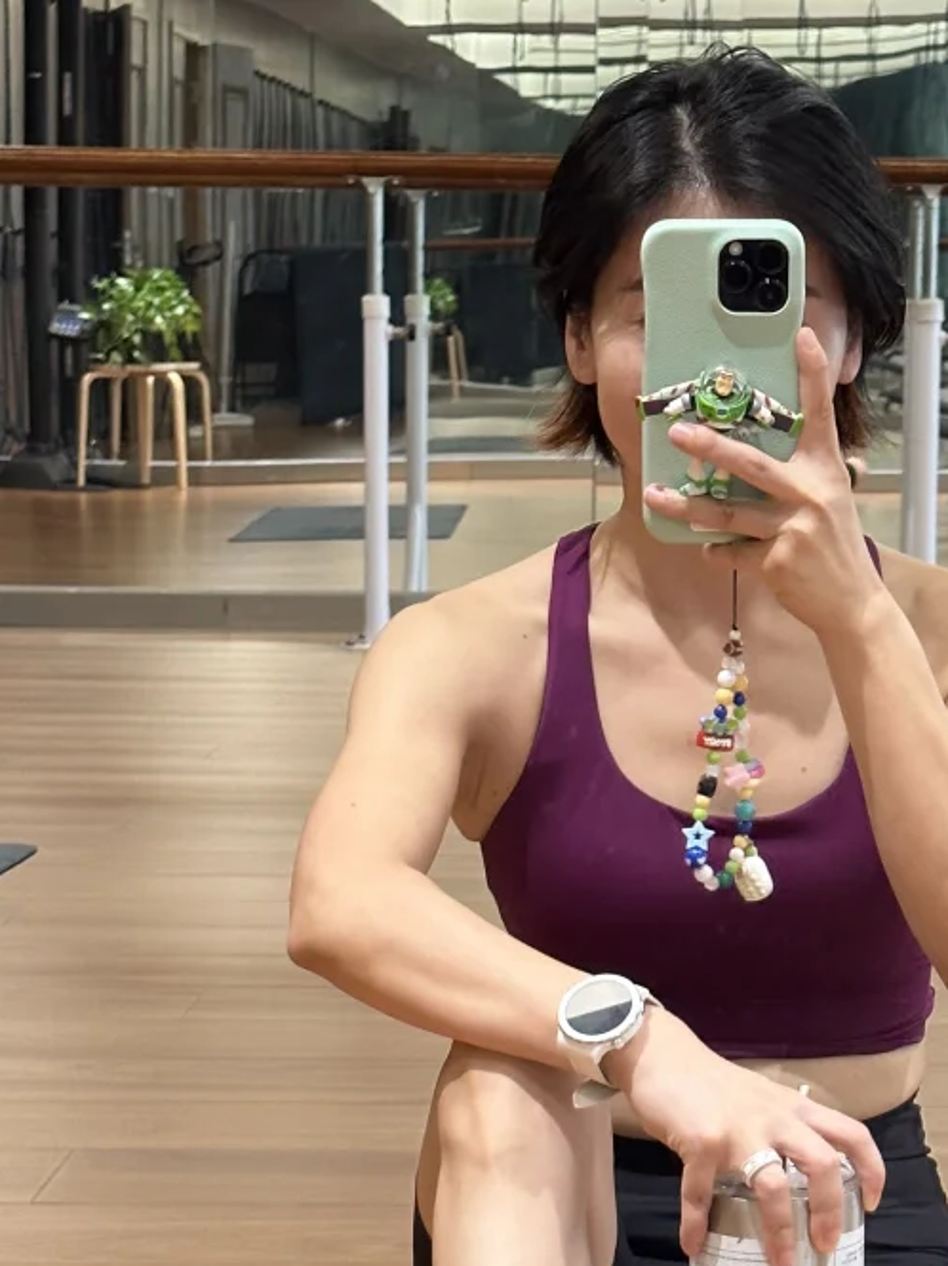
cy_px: 929
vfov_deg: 18.8
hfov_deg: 14.2
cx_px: 735
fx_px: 3801
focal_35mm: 104
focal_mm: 6.86
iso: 250
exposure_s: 1/50
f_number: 1.78
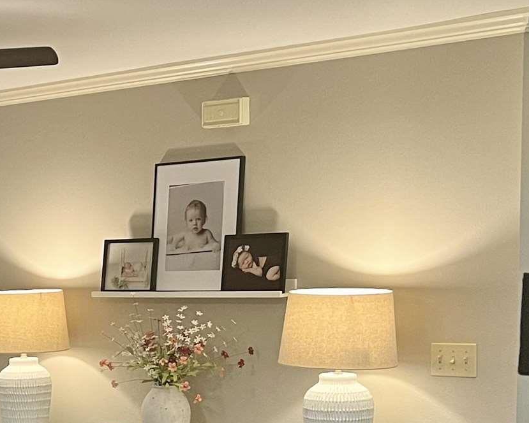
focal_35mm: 94
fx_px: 1472
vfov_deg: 16.0
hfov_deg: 18.3
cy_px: 427
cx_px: -249
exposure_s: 1/60
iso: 160
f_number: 1.5
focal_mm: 5.7
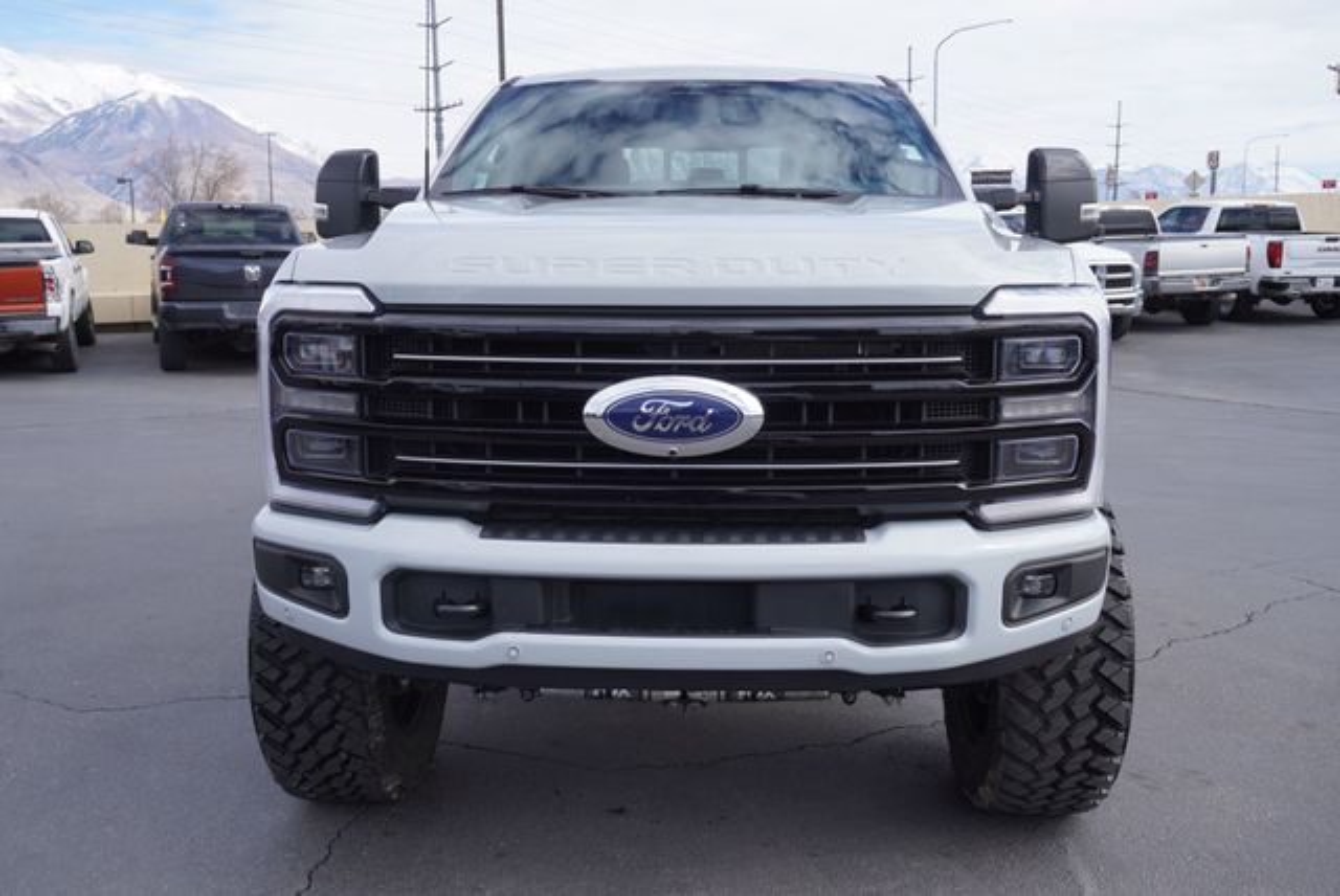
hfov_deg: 57.2
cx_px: 670
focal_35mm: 33
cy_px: 448
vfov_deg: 40.0
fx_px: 1229
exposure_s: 1/200
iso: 100
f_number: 7.1
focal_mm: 22
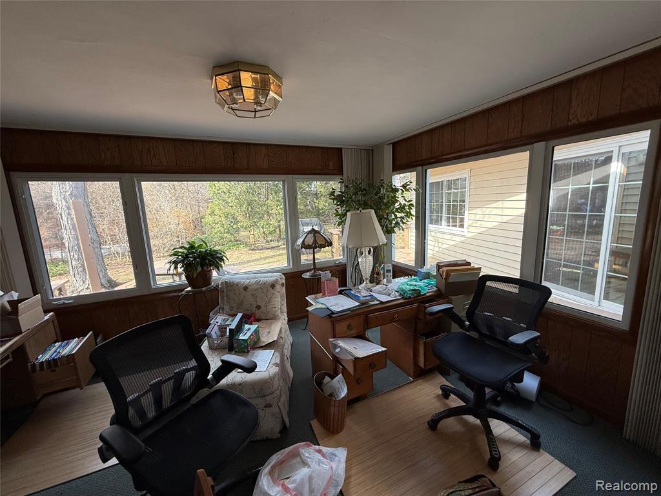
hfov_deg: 102.1
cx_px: 330
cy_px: 248
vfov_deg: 85.7
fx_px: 267
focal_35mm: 14
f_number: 2.2
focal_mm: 2.22
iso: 64
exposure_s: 1/99
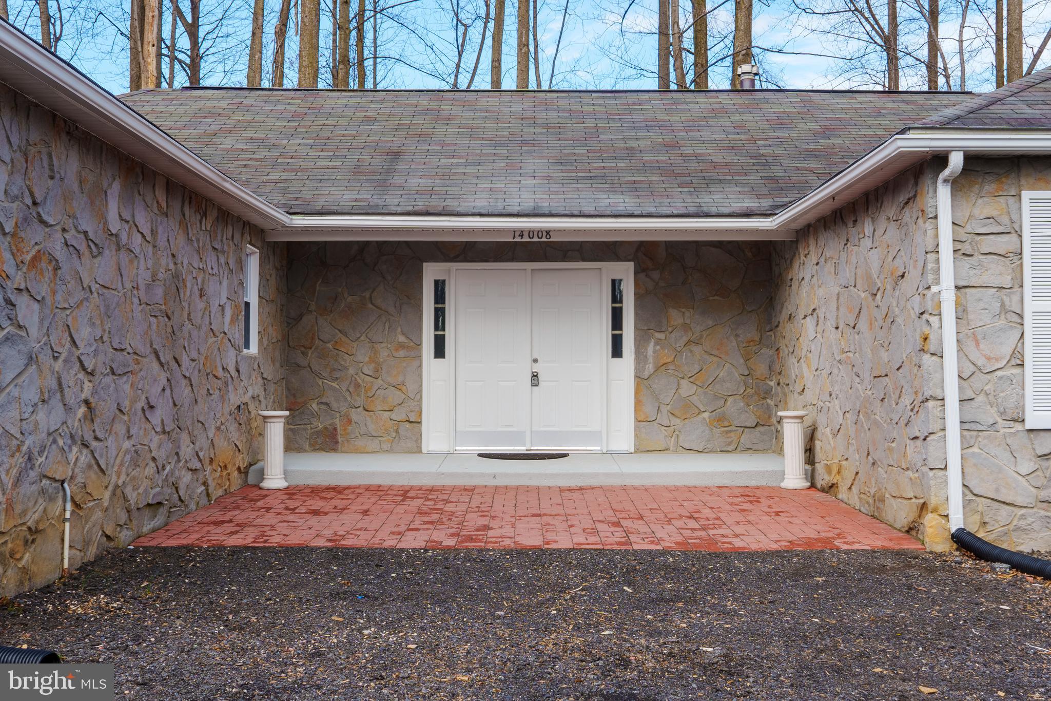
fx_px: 1226
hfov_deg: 46.4
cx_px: 526
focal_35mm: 42
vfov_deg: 31.9
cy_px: 350
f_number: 9
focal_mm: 28
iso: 100
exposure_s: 1/500
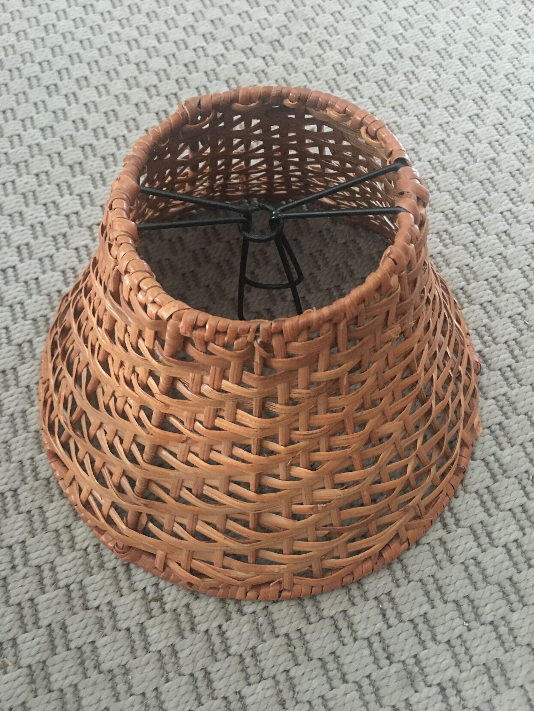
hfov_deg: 48.2
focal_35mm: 29
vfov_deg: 61.7
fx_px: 596
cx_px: 267
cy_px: 356
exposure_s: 1/4
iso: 125
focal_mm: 4.15
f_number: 2.2
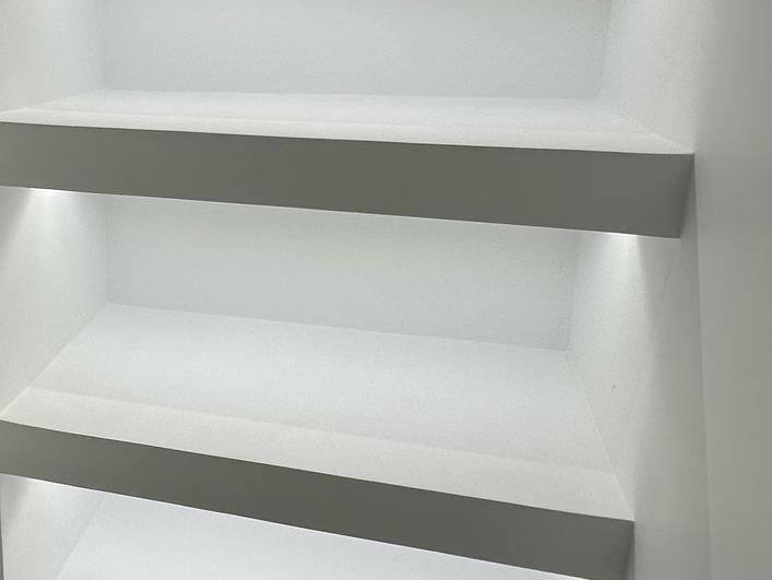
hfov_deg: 45.2
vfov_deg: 37.6
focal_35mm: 38
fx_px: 848
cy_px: 222
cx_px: 105
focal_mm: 2.22
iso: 40
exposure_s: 1/254
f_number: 2.2
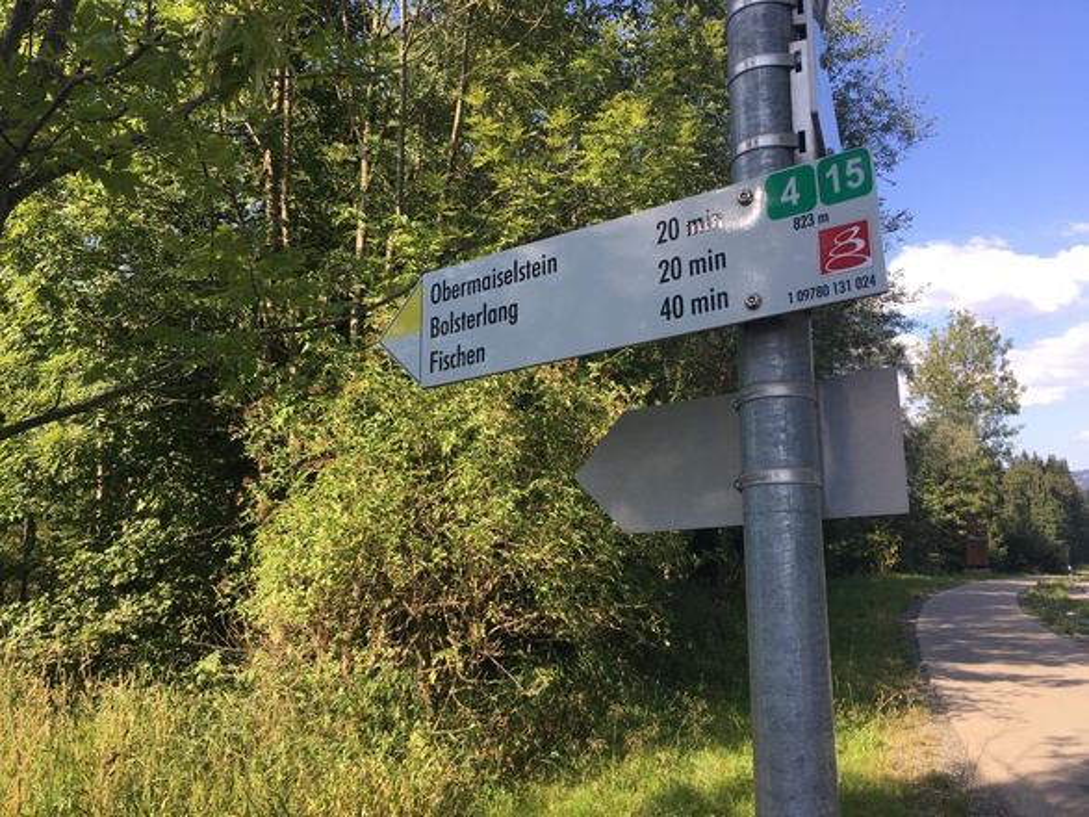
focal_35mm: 29
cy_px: 408
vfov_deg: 48.2
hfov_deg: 61.7
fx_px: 912
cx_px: 544
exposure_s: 1/490
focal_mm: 4.15
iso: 25
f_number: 2.2
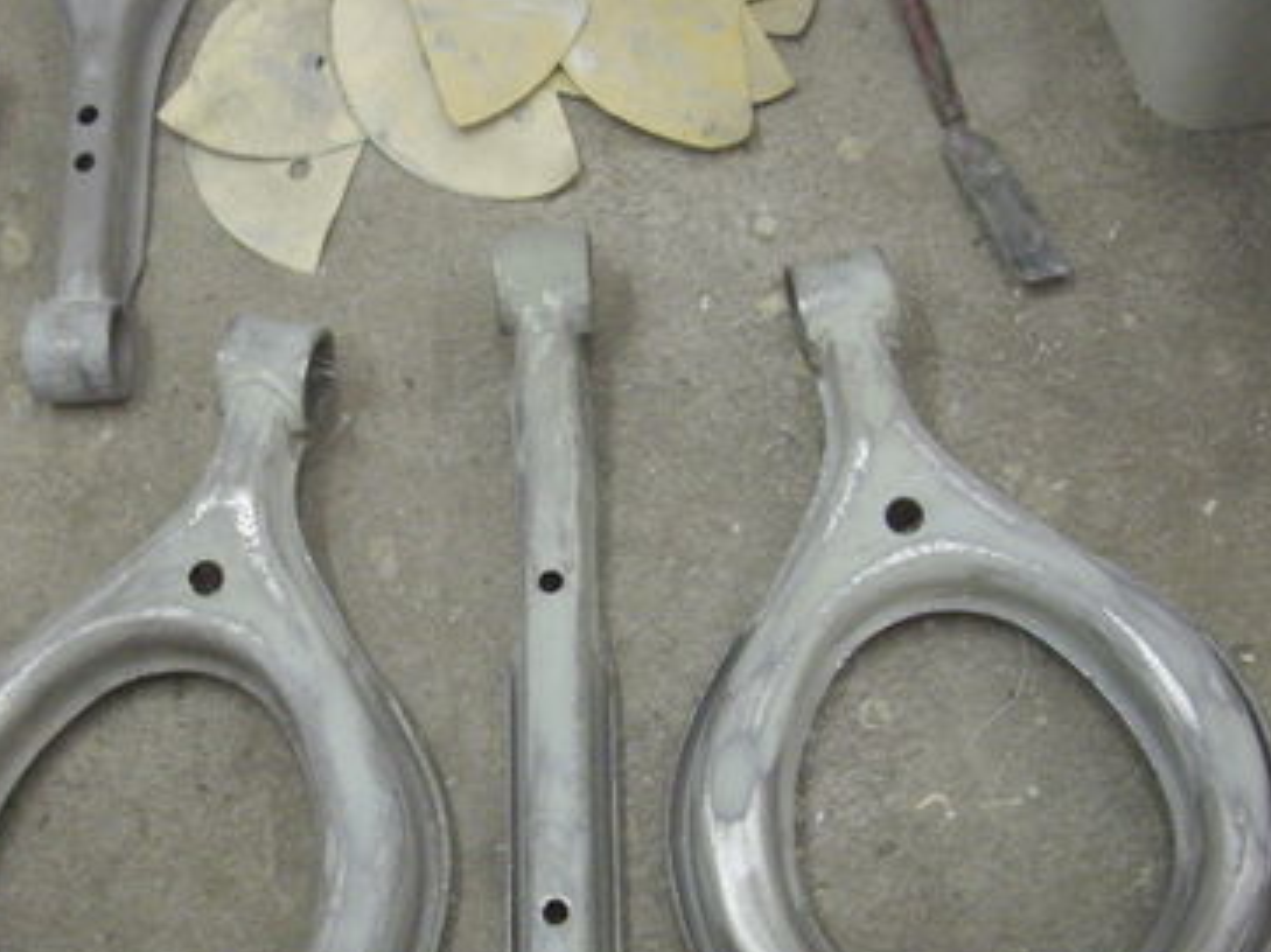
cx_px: 459
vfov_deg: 21.9
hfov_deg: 28.8
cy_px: 528
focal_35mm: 67
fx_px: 2459
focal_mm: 7.9
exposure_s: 1/60
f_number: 2.8
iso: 400
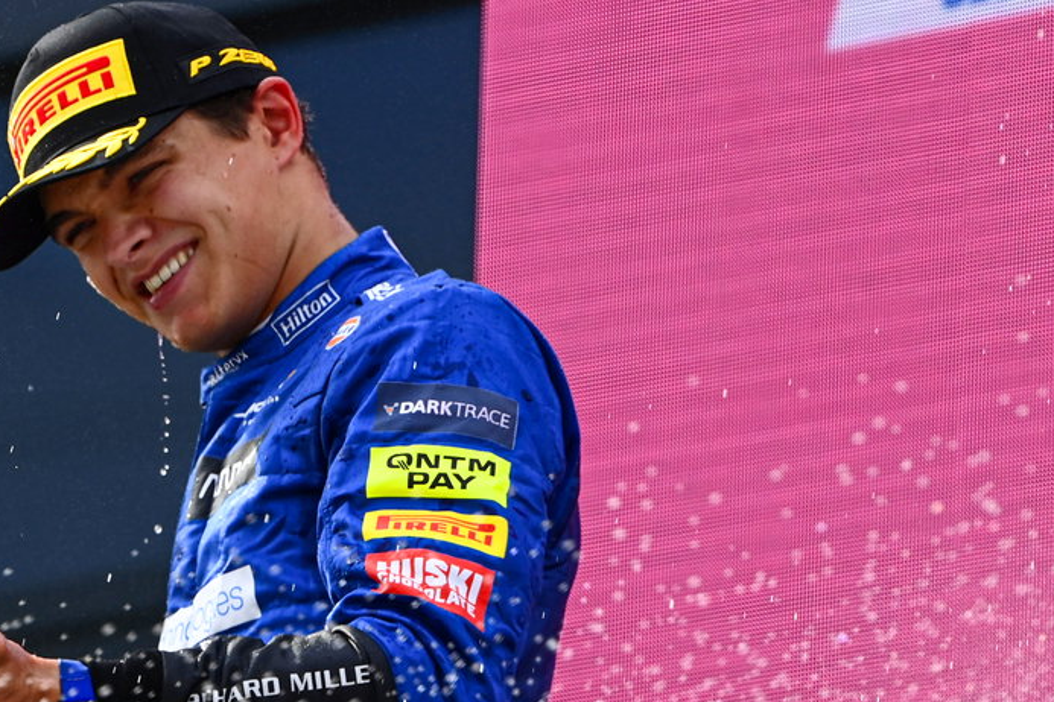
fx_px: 25675
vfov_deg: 1.6
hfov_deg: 2.4
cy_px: 397
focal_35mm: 877
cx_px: 152
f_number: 7.1
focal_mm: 380
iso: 400
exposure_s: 1/640
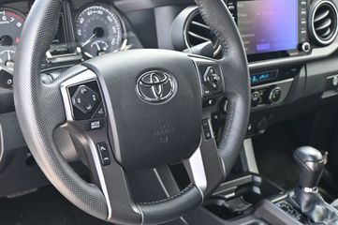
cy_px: 125
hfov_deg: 35.7
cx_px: 150
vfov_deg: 24.2
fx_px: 524
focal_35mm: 56
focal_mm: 21
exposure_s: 1/125
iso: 500
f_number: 4
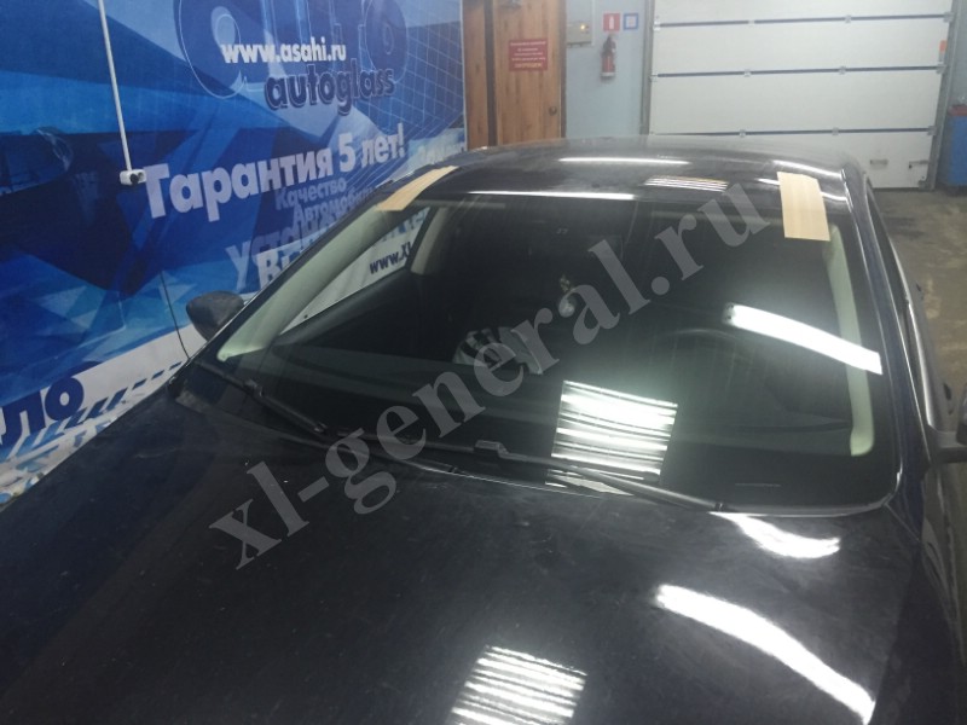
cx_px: 484
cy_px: 362
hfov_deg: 61.7
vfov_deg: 48.2
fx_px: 810
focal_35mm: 29
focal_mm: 4.15
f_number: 2.2
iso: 200
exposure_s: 1/33
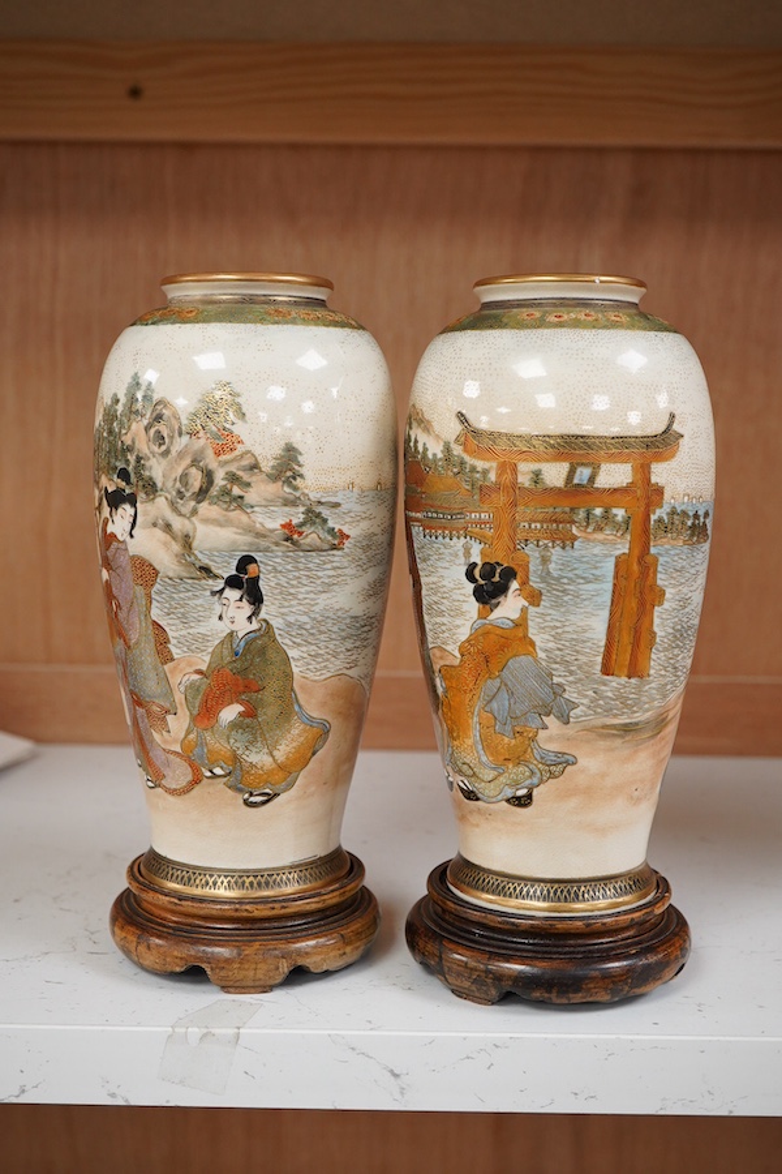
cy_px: 587
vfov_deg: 43.6
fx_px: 1466
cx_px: 391
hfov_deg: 29.9
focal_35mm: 45
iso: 1250
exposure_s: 1/125
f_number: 8
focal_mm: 30
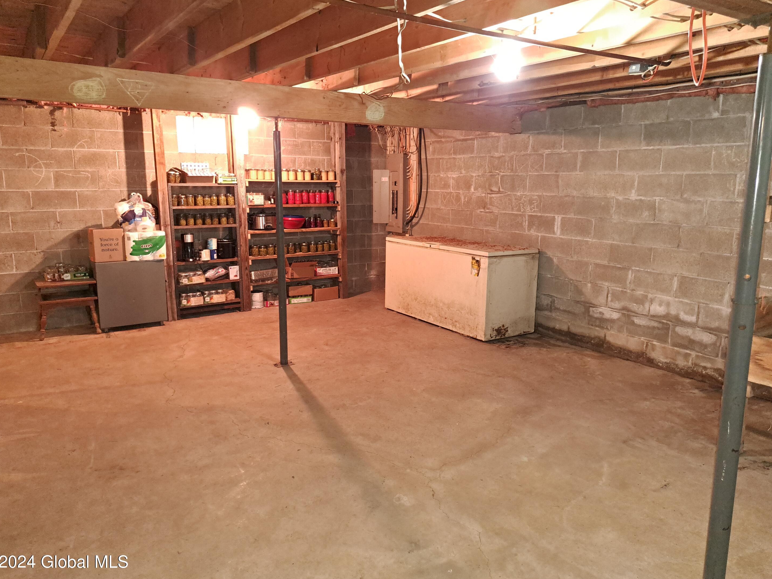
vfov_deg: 54.9
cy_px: 288
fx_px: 558
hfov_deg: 69.4
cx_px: 387
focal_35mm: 25
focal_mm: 5.23
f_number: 1.8
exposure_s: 1/20
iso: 800
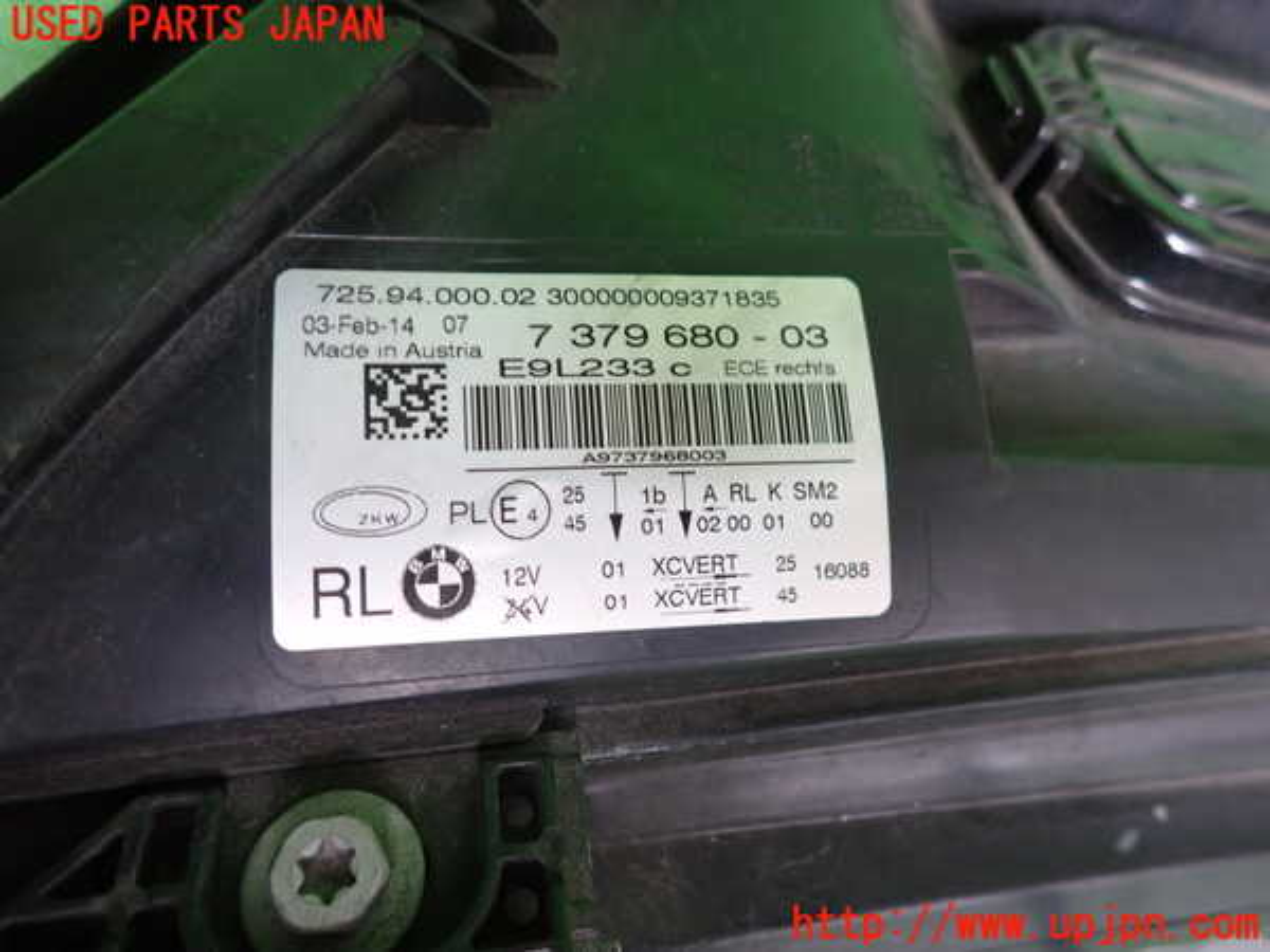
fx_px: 917
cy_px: 476
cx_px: 635
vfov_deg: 54.9
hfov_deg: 69.4
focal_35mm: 25
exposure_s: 1/30
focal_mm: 4.5
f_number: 2
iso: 250
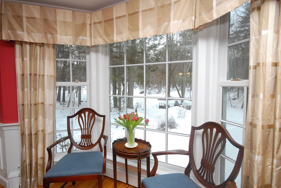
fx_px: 141
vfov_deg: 67.6
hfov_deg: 89.9
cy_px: 94
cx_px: 140
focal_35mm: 18
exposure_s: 1/60
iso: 400
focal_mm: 12
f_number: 9
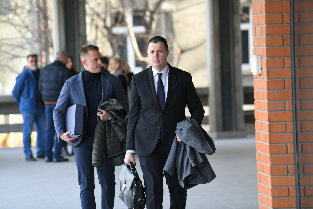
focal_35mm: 200
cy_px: 104
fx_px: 1739
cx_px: 156
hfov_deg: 10.3
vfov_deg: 6.9
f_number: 4
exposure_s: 1/320
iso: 640
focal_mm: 200
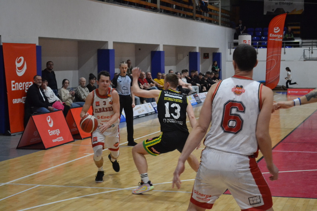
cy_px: 106
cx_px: 158
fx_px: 726
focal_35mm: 82
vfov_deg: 16.6
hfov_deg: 24.6
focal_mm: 55
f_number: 5.6
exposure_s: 1/160
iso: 3200
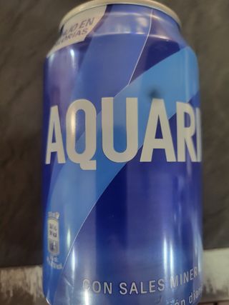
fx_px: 229
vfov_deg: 67.3
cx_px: 114
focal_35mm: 26
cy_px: 152
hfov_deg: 53.0
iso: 640
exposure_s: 1/50
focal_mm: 4.25
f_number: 1.8
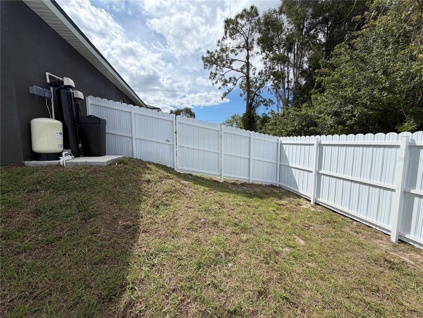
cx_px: 212
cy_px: 159
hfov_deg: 102.1
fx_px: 171
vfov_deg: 85.7
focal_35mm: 14
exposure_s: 1/1339
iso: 20
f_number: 2.2
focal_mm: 2.22
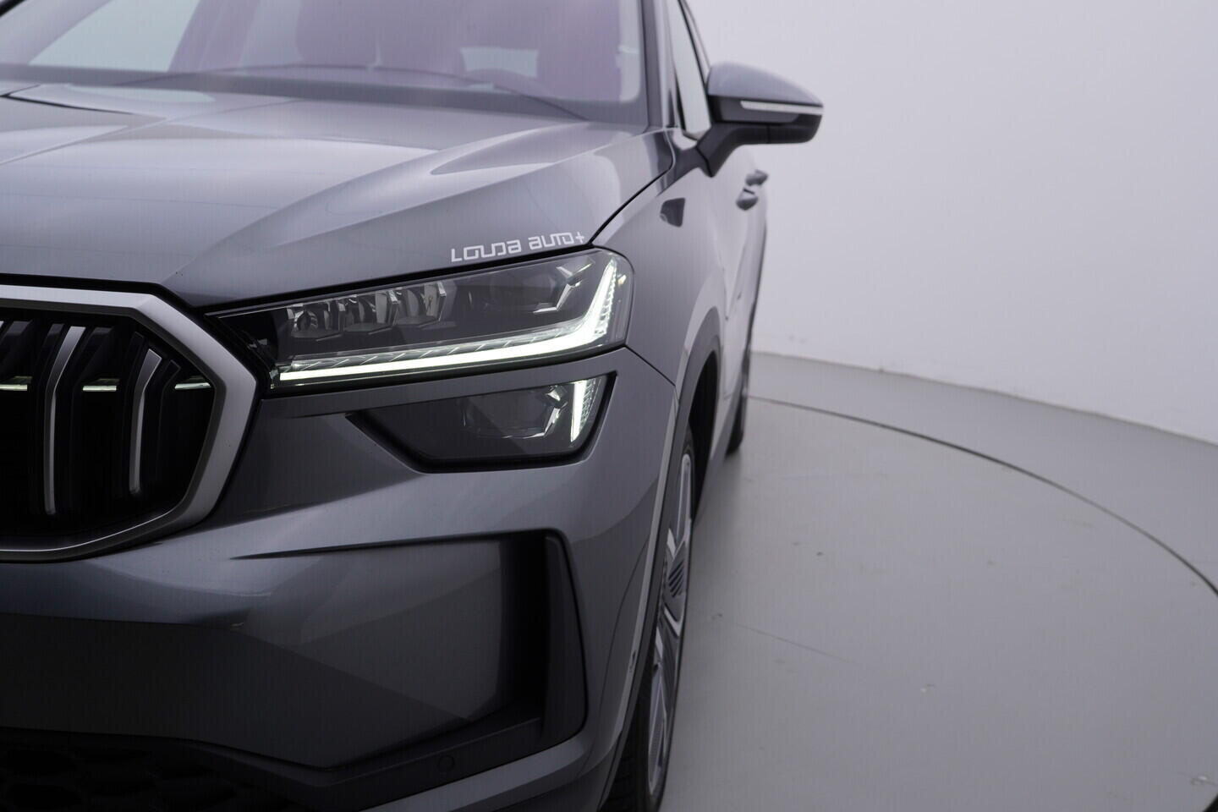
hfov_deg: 53.1
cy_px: 406
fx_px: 1218
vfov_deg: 36.9
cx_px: 609
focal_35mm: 36
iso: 125
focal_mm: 24
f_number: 4.5
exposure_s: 1/100
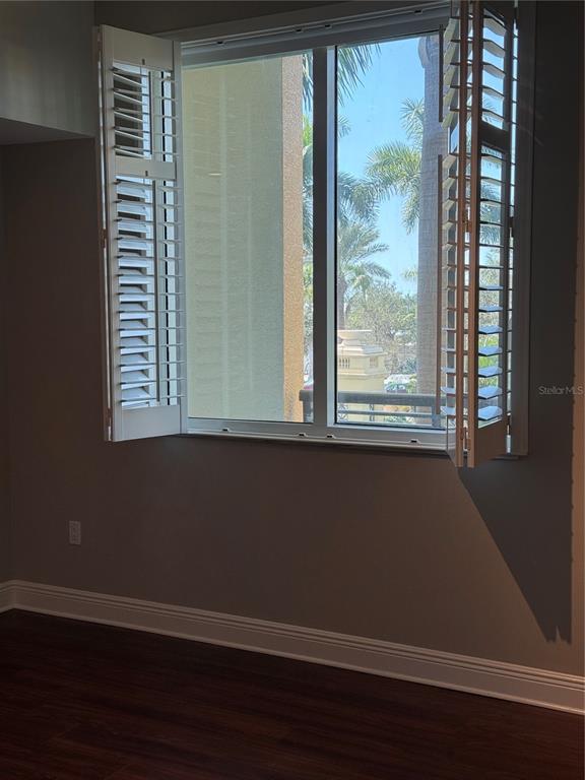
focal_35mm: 48
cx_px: 292
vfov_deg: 39.7
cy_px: 390
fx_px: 1082
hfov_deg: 30.3
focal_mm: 6.76
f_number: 1.78
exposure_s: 1/256
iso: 64
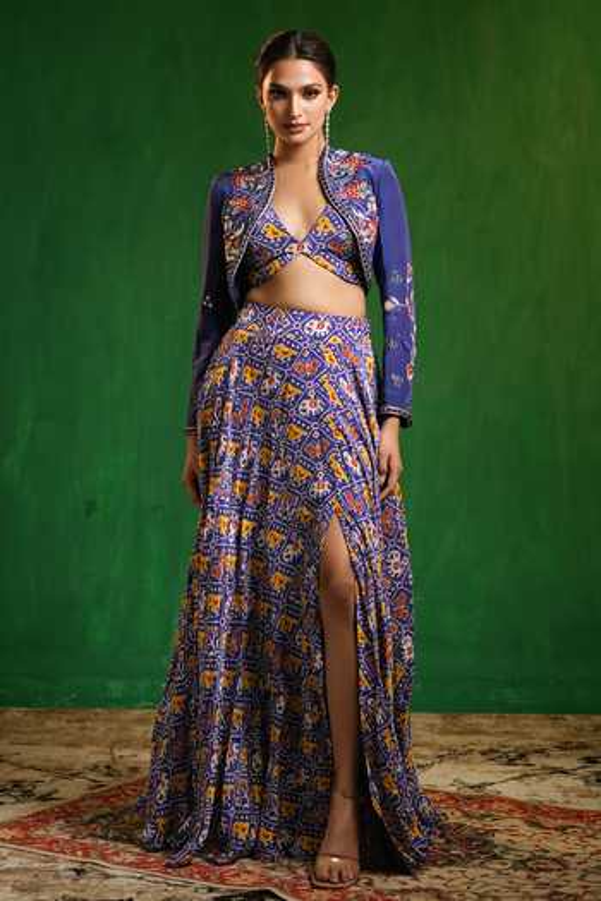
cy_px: 450
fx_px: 1252
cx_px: 300
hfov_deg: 27.0
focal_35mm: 50
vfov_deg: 39.6
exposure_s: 1/160
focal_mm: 50
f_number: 2.8
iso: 400
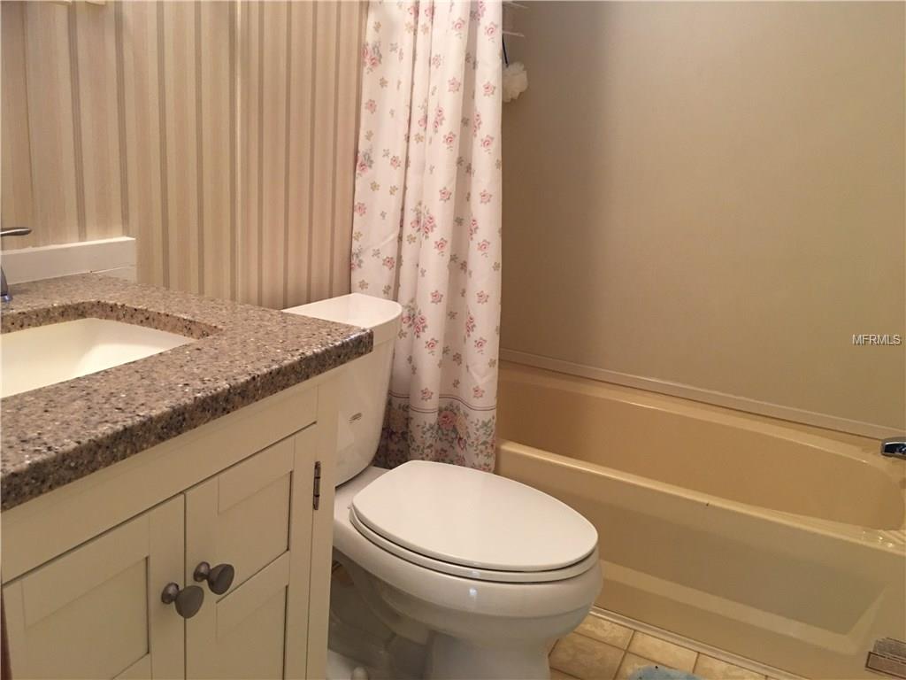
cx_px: 453
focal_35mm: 29
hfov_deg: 61.7
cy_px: 340
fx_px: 759
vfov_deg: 48.2
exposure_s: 1/15
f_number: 2.2
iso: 100
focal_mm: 4.15
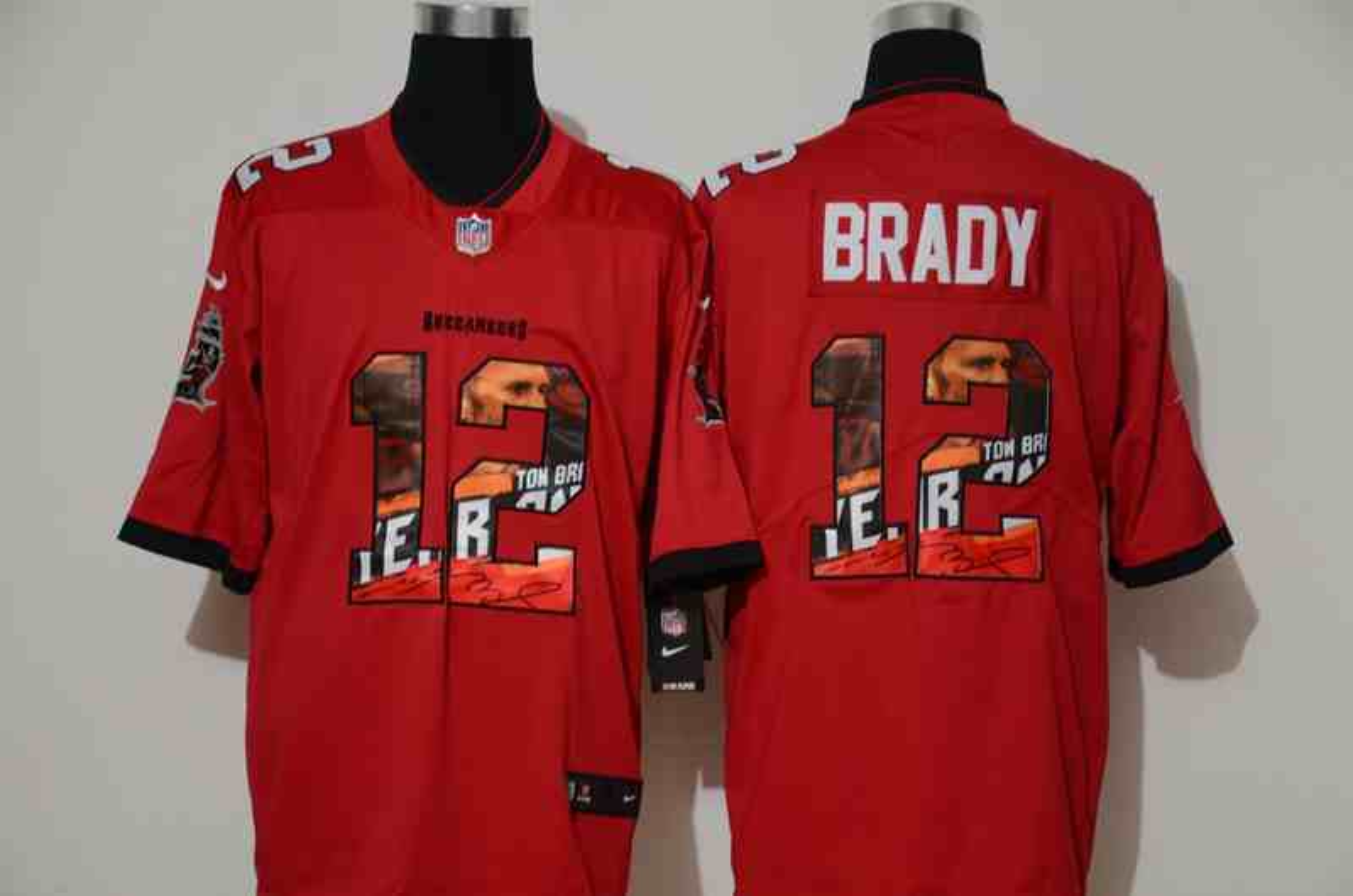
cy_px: 448
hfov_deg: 27.0
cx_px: 676
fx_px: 2813
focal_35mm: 75
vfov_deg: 18.1
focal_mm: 50
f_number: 4.8
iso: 100
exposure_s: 2
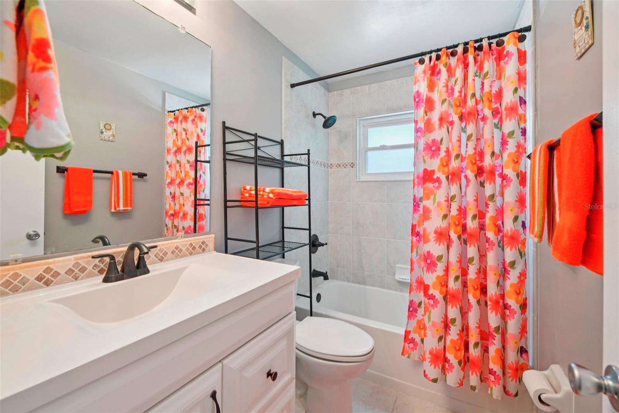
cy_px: 206
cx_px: 310
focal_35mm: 15
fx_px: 258
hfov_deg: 100.4
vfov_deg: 77.3
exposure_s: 1/20
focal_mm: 15
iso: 400
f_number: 8
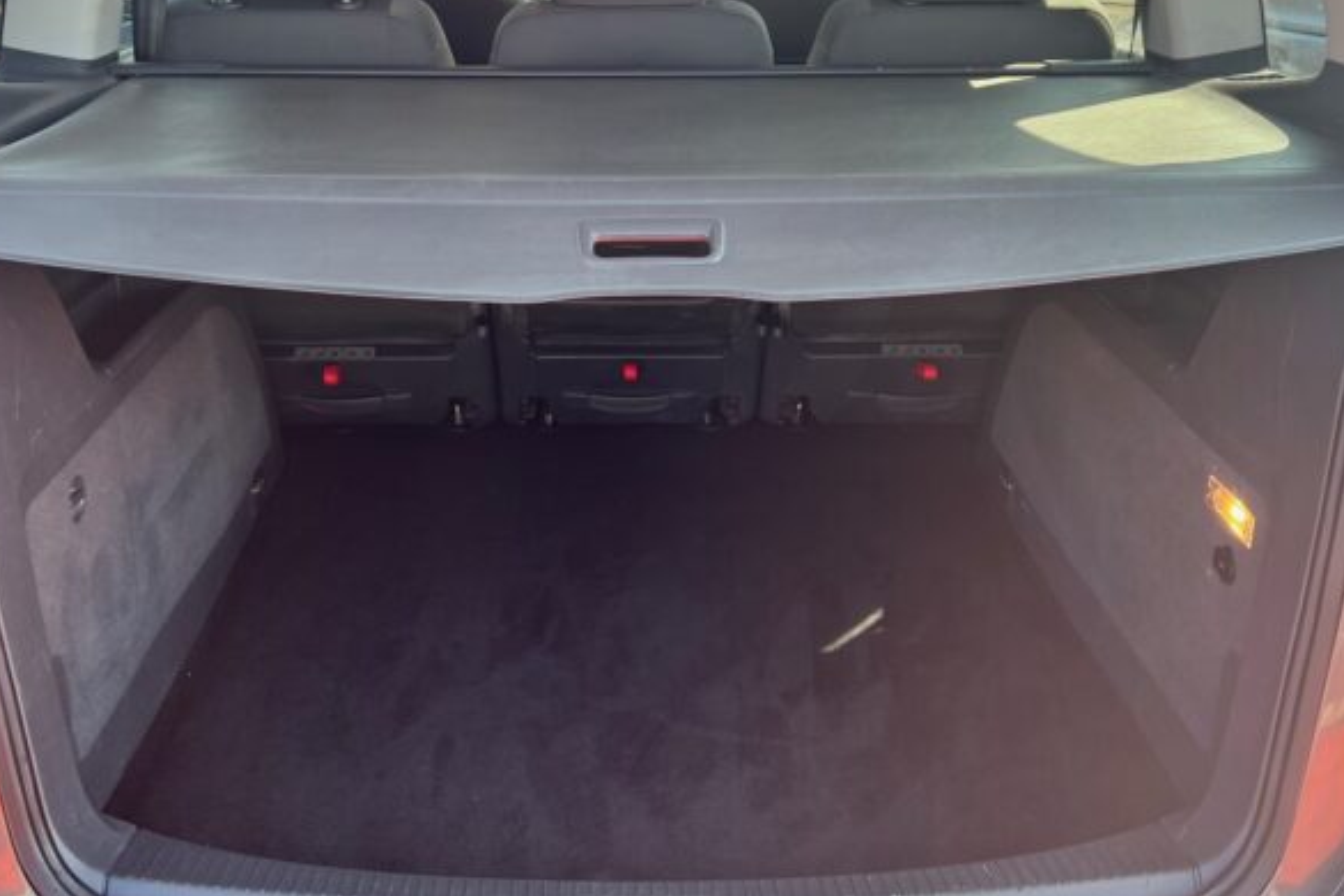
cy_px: 338
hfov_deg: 51.9
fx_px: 1381
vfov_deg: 35.7
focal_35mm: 37
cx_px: 632
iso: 50
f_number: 1.5
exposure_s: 1/171
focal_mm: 5.7
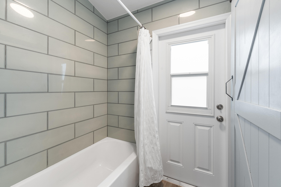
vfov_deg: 81.2
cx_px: 140
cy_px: 94
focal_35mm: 14
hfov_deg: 104.3
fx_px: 109
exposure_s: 1/2.5
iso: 250
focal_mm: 14
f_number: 9
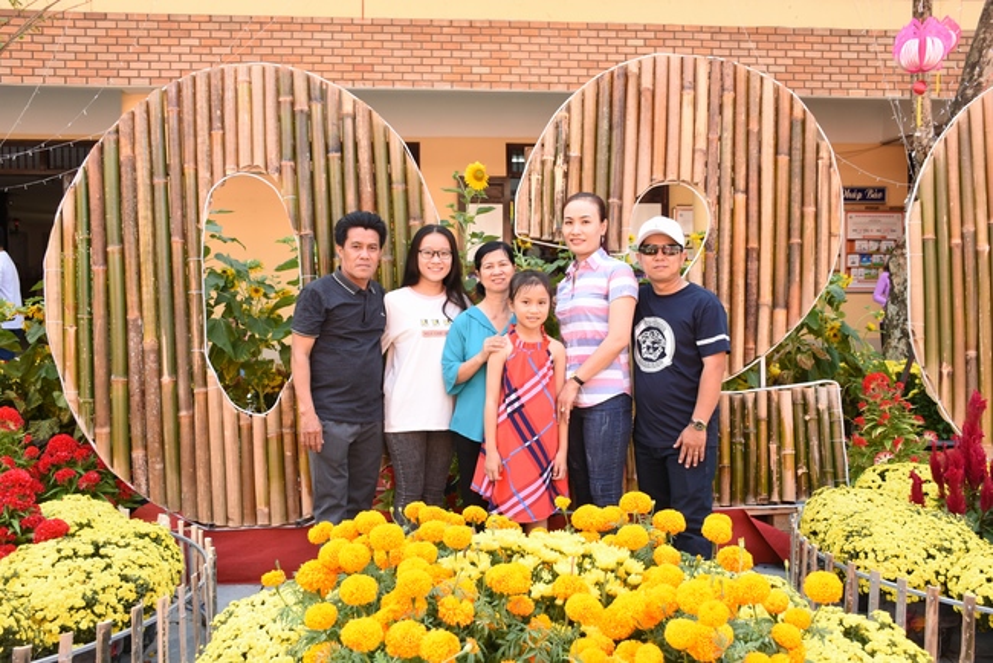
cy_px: 332
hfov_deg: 57.2
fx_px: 911
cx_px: 496
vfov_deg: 40.0
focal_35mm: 33
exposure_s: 1/100
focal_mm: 22
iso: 250
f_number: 5.6
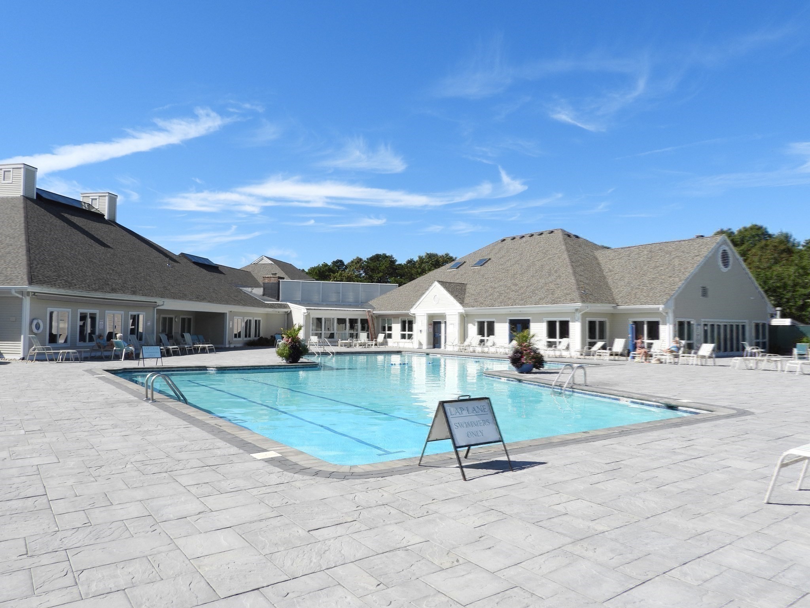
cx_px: 405
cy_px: 304
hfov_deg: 71.6
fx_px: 562
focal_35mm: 24
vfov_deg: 56.8
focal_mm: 4.3
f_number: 3.5
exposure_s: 1/1000
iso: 100
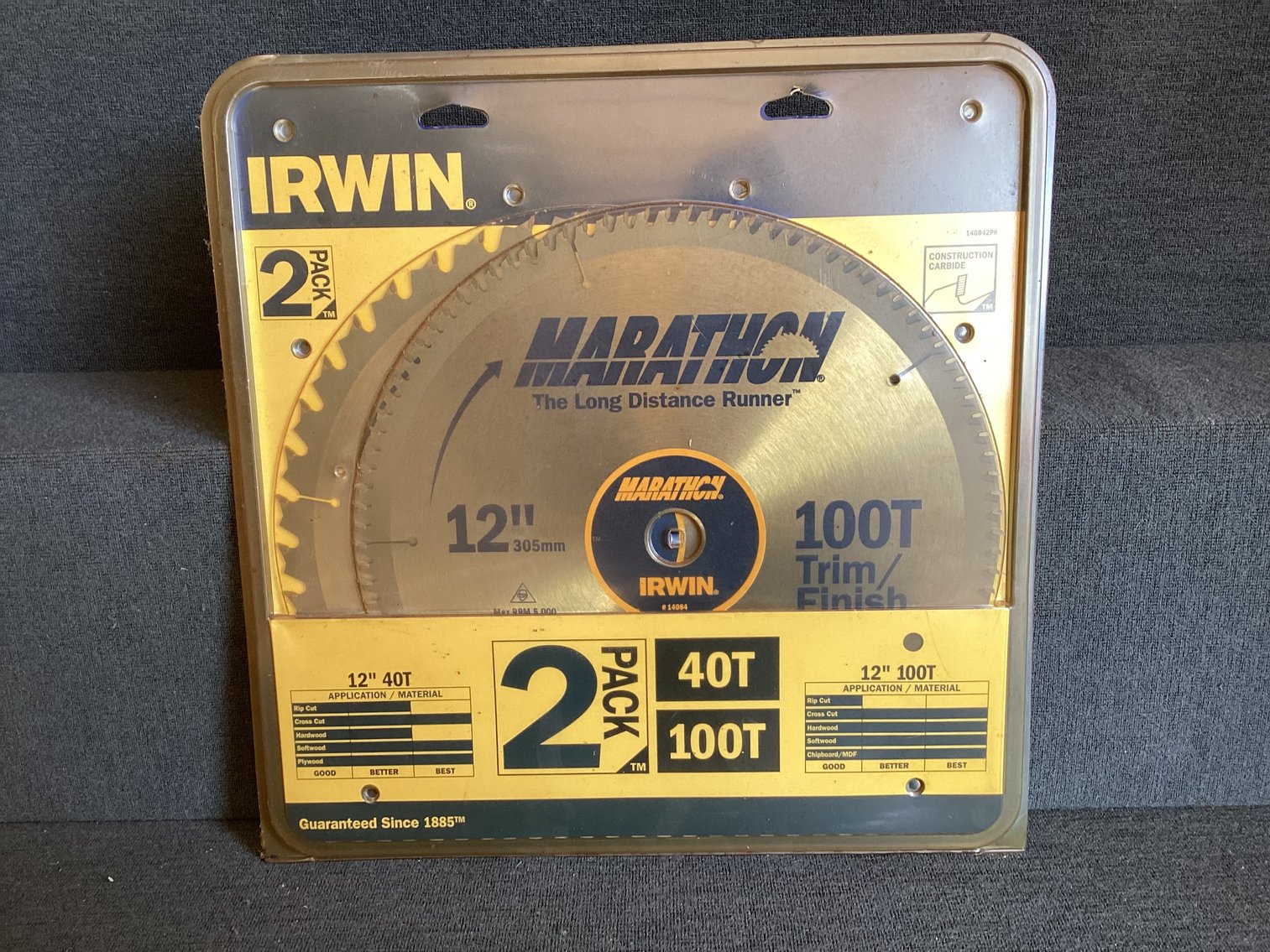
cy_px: 476
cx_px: 635
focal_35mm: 31
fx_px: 1137
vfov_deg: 45.4
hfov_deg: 58.3
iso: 80
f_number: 2.4
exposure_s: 1/100
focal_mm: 3.3
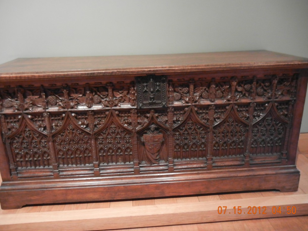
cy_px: 116
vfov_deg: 45.4
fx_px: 276
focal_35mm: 31
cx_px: 156
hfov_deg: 58.4
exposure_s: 1/2.3
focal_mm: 5.4
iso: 200
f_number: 3.5
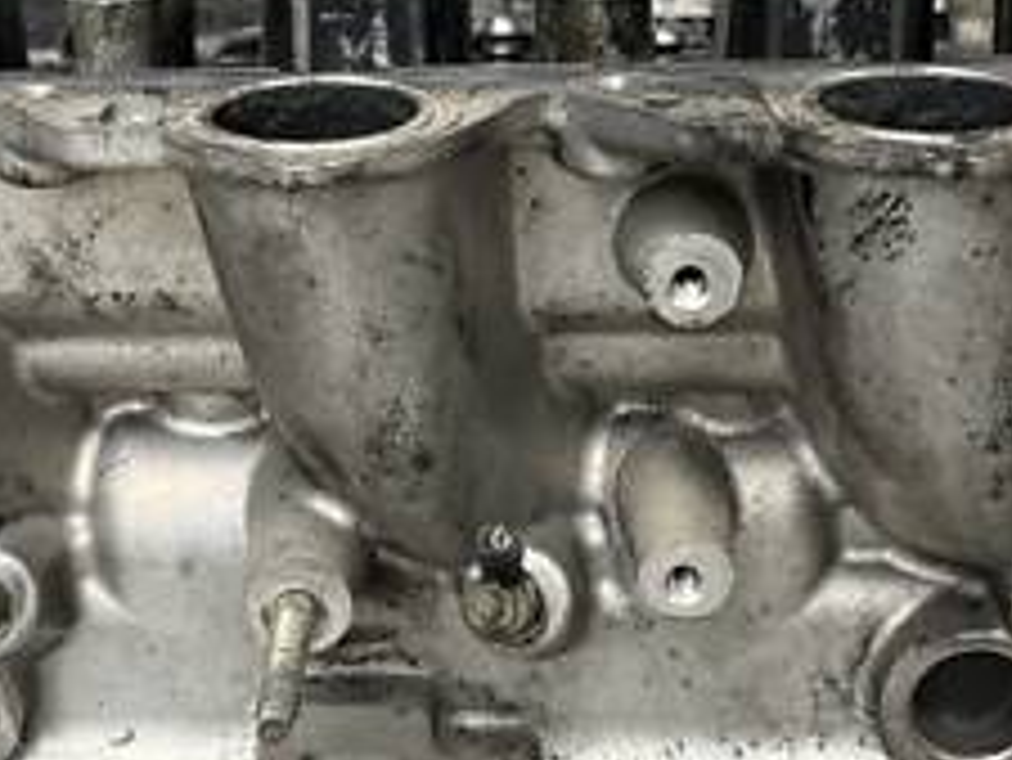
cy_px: 306
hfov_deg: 26.2
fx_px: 2165
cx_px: 387
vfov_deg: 19.9
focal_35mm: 74
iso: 40
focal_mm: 5.1
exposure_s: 1/154
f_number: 1.6
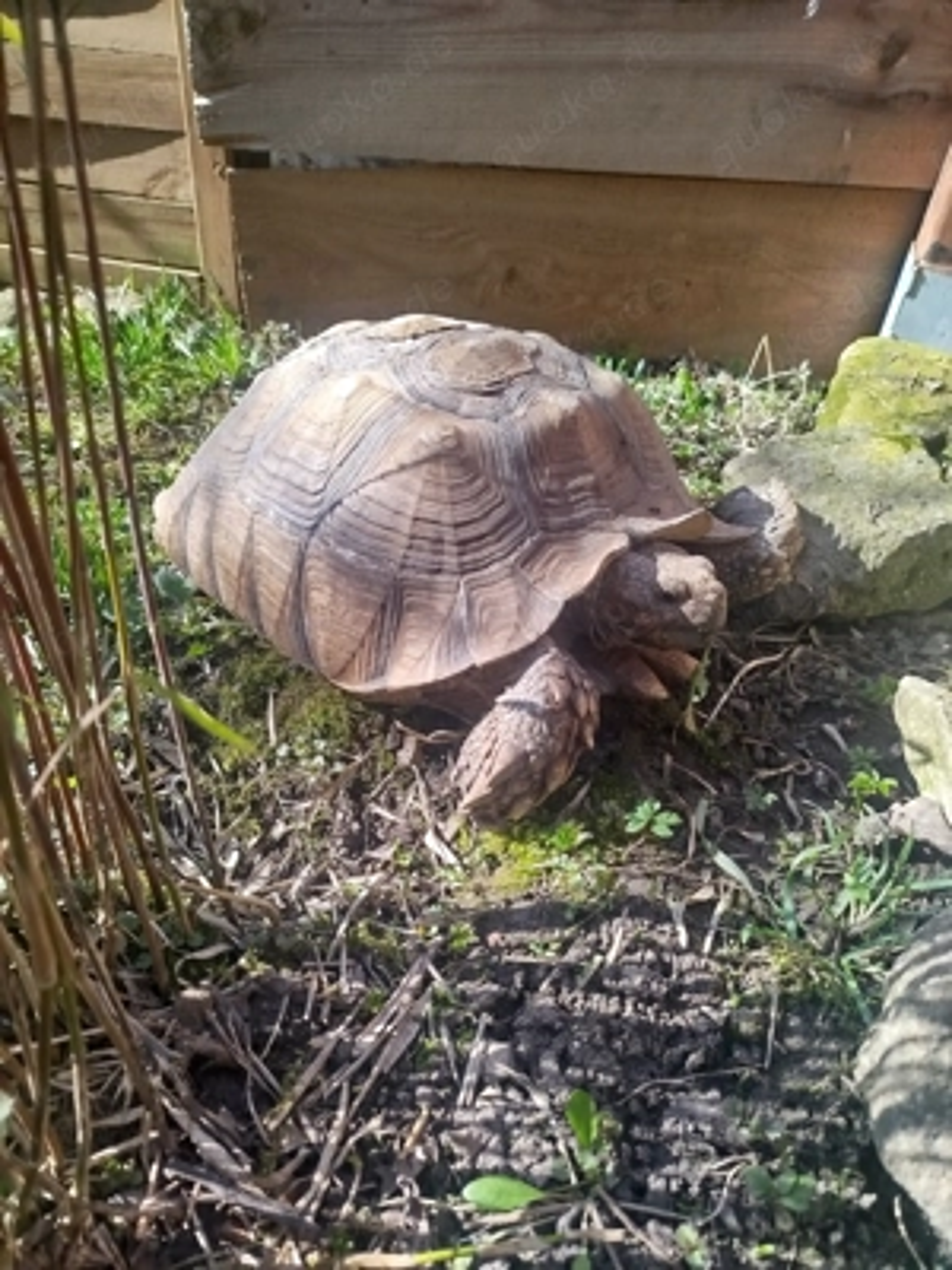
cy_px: 635
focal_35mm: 24
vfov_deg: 71.6
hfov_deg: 56.8
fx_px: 880
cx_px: 476
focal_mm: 5.31
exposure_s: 1/250
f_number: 1.7
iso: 50
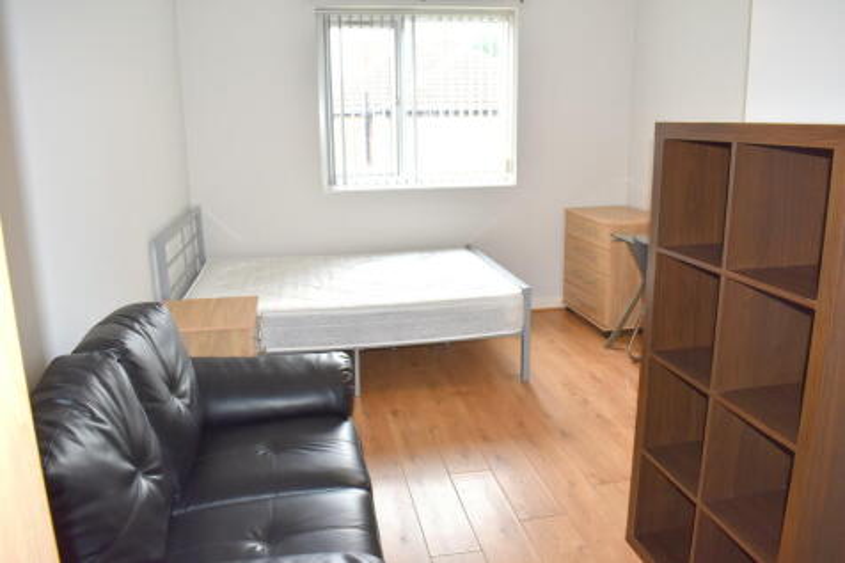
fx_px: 633
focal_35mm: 27
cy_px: 282
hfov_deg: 67.4
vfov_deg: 47.9
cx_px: 422
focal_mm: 18
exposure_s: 1/125
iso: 500
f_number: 5.6
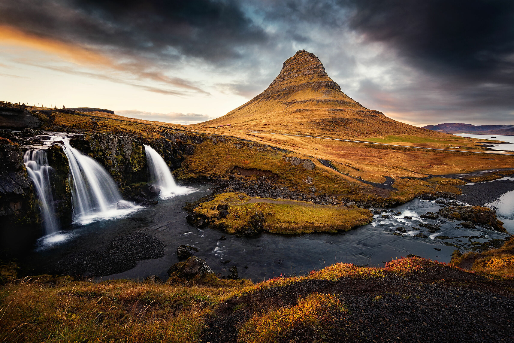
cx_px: 257
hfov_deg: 96.7
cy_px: 172
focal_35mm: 16
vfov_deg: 73.8
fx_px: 229
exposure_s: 1/2.5
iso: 100
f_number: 14
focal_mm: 16
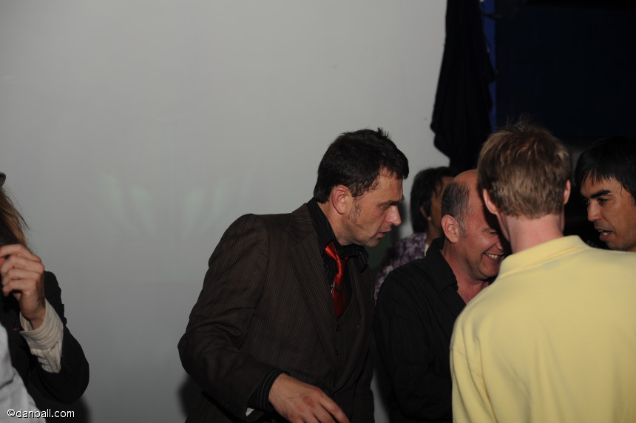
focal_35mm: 50
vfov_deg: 27.0
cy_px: 212
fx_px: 883
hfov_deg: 39.6
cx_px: 318
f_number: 3.5
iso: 200
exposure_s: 1/30
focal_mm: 50
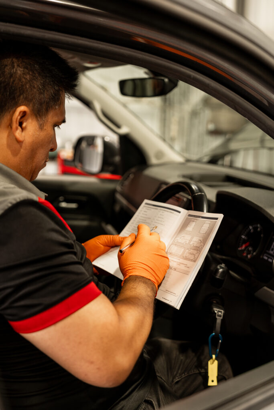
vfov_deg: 40.3
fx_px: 559
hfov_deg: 27.5
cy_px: 205
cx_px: 137
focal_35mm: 49
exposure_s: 1/200
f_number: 2.8
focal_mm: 49
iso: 500
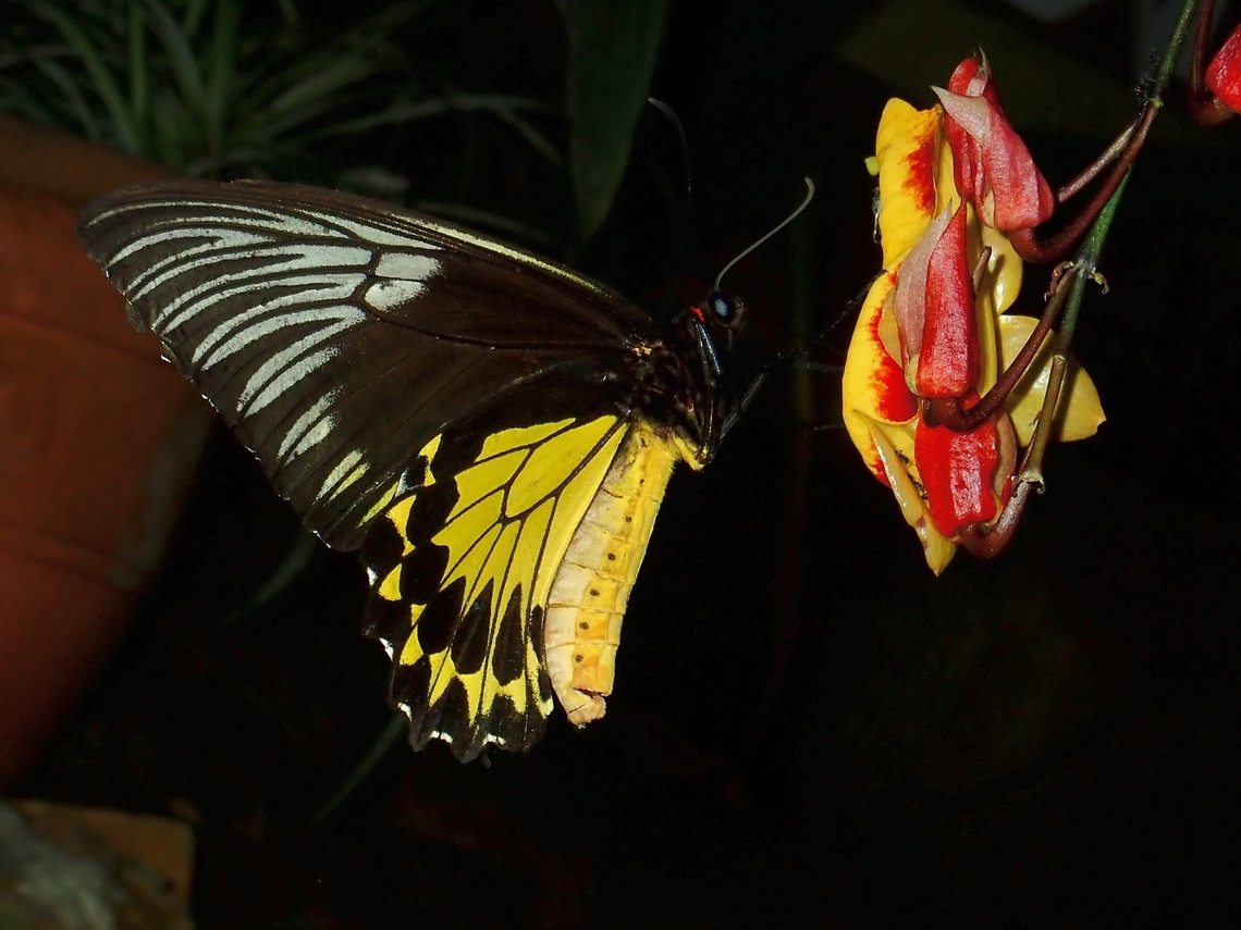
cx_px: 620
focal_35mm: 100
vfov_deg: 14.8
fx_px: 3585
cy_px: 465
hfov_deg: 19.6
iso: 200
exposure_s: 1/200
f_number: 6.3
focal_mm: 18
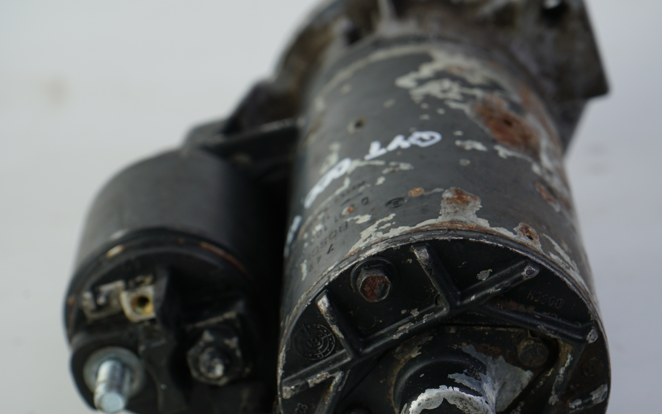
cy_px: 231
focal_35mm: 100
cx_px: 367
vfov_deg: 13.1
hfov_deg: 20.8
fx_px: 1804
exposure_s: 1/160
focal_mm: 70
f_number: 8
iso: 200
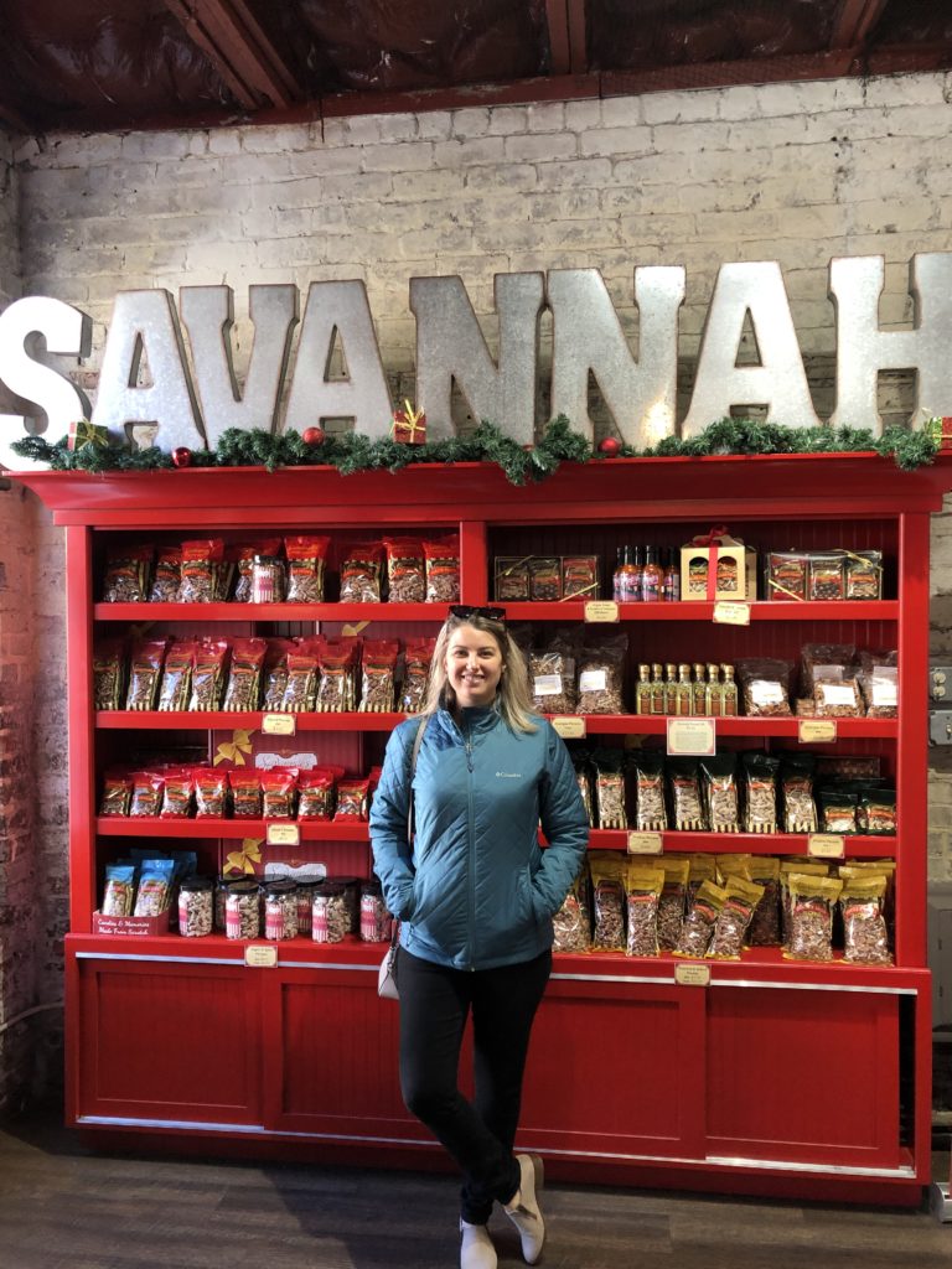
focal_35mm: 28
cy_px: 634
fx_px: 1027
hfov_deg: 49.7
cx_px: 476
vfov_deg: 63.4
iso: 32
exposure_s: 1/30
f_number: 1.8
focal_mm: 3.99
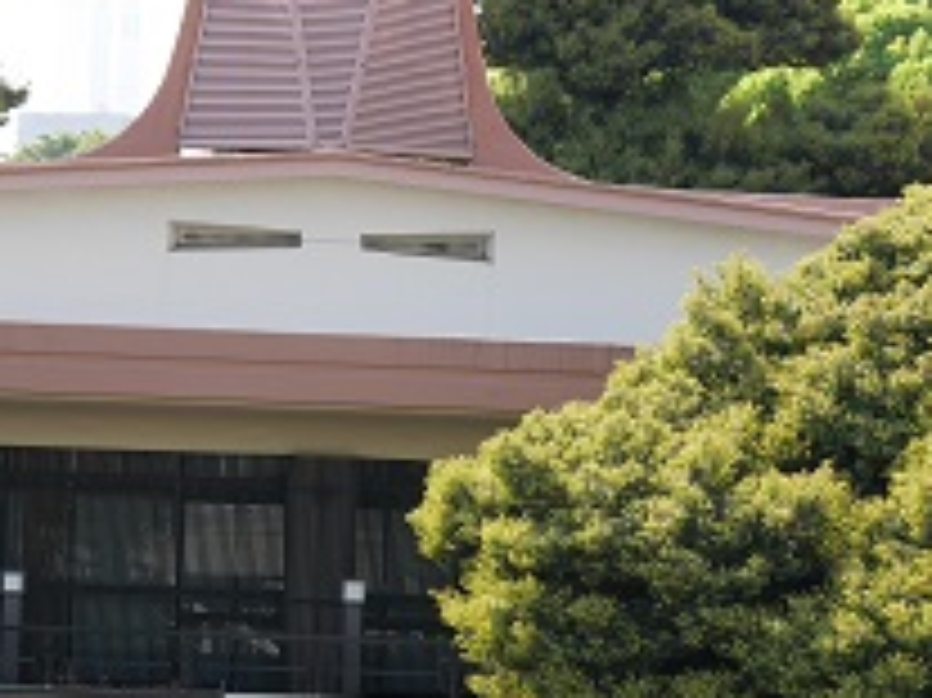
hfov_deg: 12.4
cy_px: 405
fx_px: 4305
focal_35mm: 160
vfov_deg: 9.3
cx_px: 392
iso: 200
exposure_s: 1/200
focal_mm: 37
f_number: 6.3
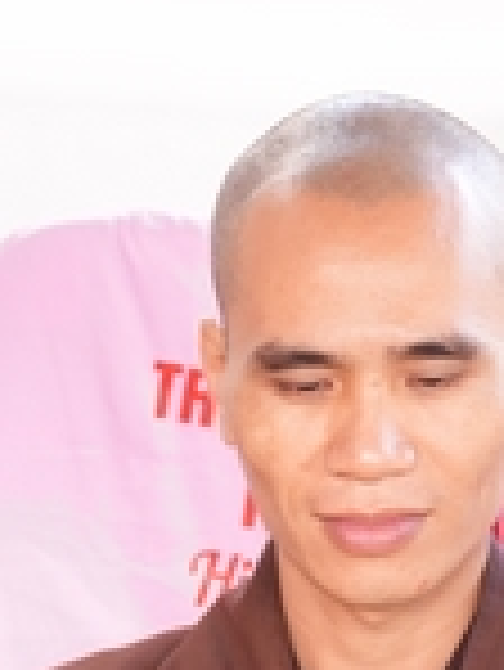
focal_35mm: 372
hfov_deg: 4.0
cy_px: 881
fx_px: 7211
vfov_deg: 5.3
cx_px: 281
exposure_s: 1/125
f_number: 2.8
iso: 640
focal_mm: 89
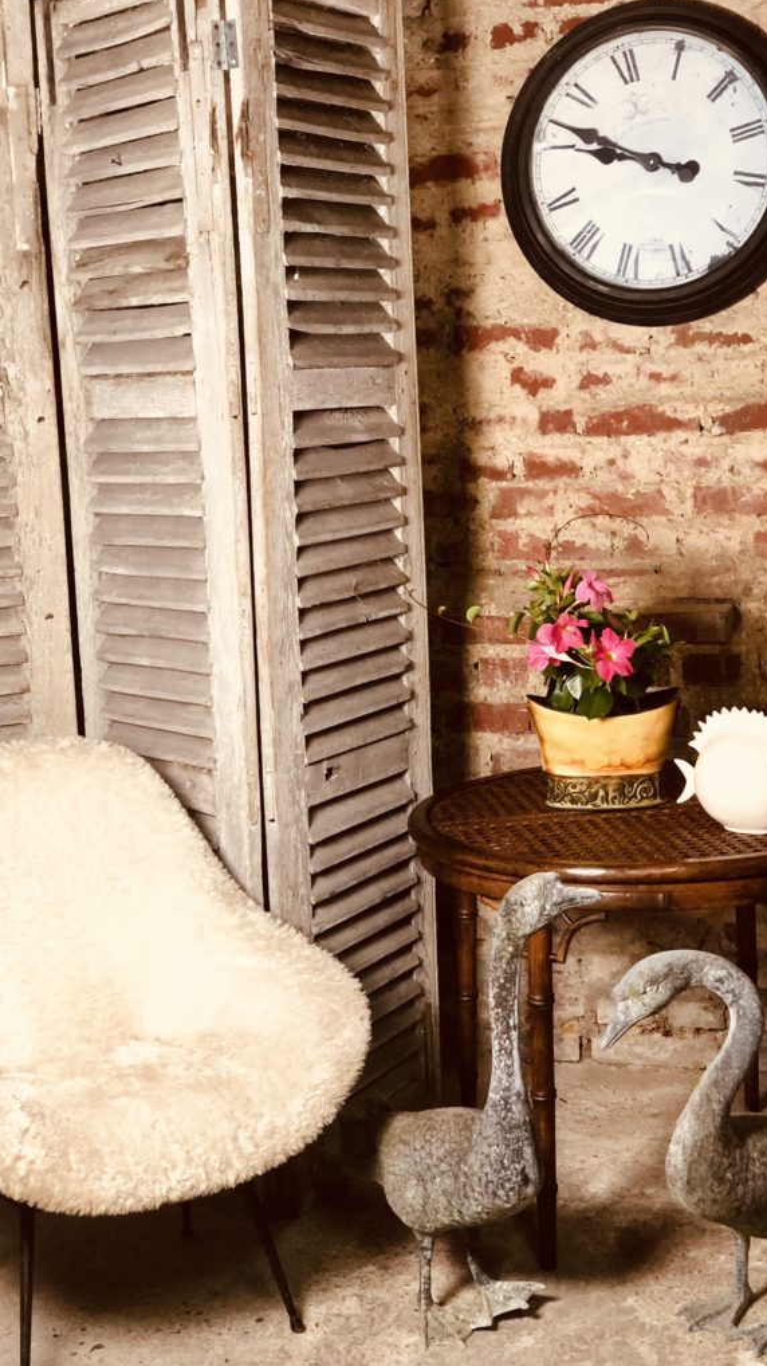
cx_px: 429
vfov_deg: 36.6
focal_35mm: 57
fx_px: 2063
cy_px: 682
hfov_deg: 21.1
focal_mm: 6
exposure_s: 1/17
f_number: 2.4
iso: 160
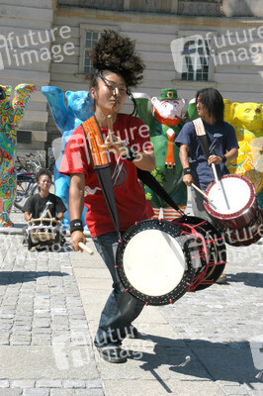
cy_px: 198
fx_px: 626
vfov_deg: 35.1
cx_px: 132
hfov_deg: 23.7
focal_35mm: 57
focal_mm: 38
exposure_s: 1/500
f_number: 10
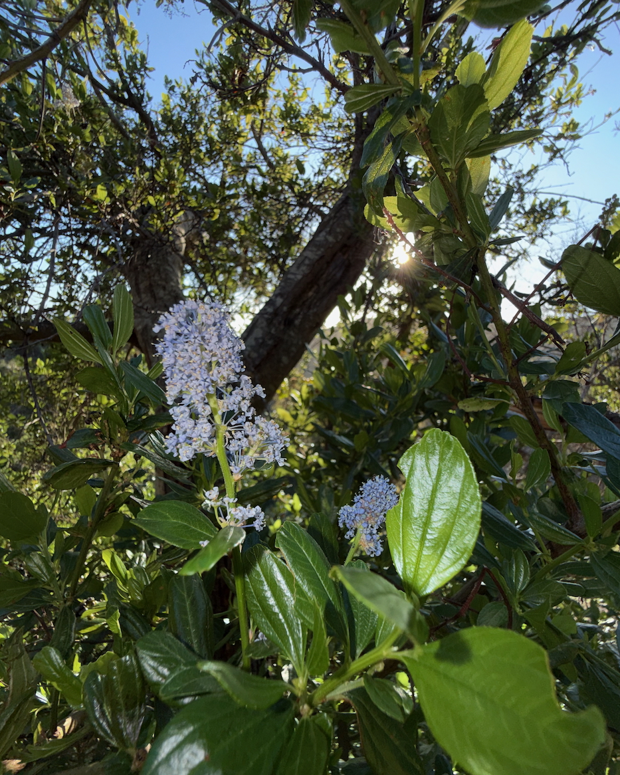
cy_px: 388
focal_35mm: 15
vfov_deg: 96.8
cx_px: 312
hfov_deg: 84.0
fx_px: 344
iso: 16
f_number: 2.2
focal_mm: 2.22
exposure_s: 1/190
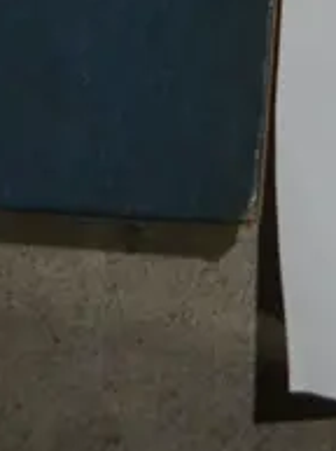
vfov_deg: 7.8
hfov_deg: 6.3
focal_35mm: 234
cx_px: 435
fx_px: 3039
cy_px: -682
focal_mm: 22
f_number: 5
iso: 200
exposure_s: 1/80
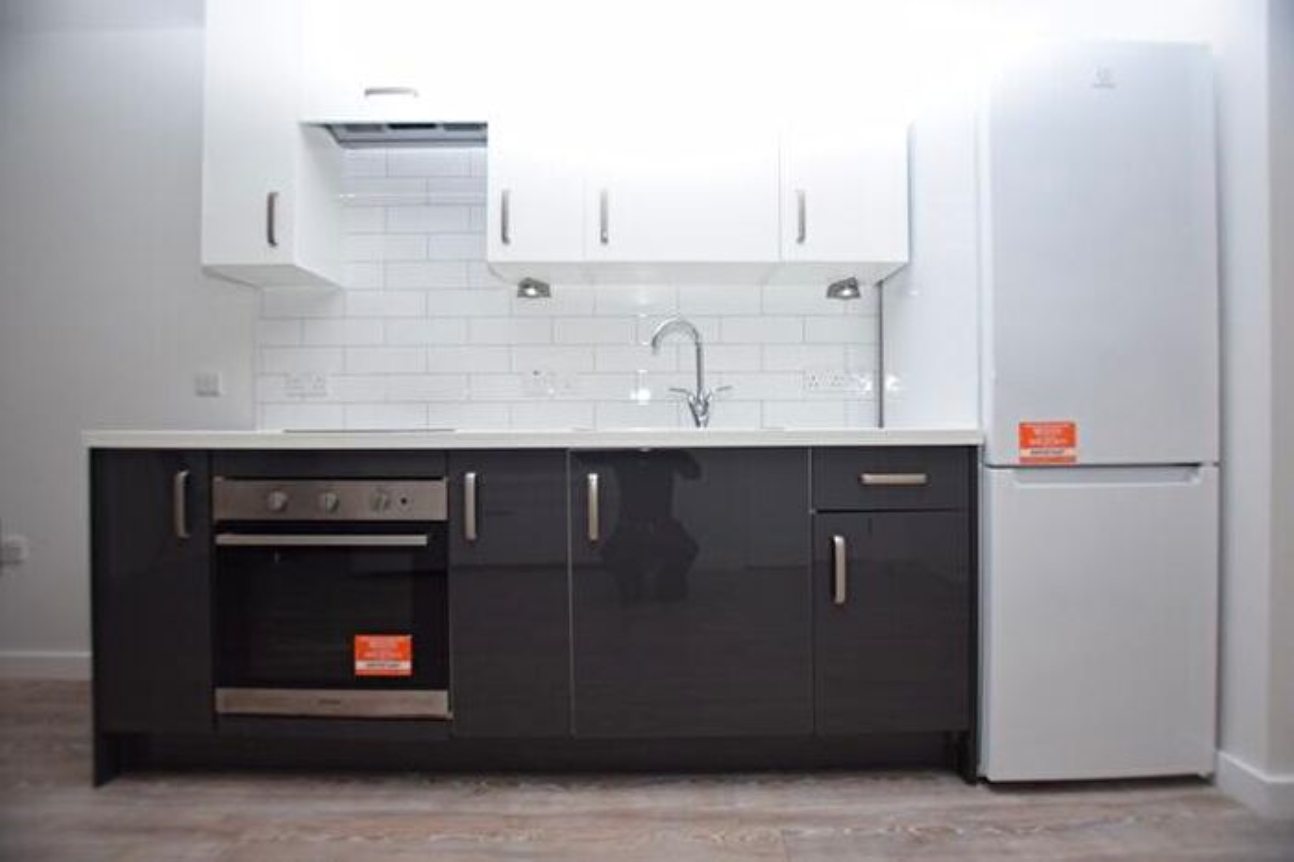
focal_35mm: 15
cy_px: 431
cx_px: 647
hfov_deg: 100.4
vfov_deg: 77.3
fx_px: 539
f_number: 4
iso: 100
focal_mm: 10
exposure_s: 1/200
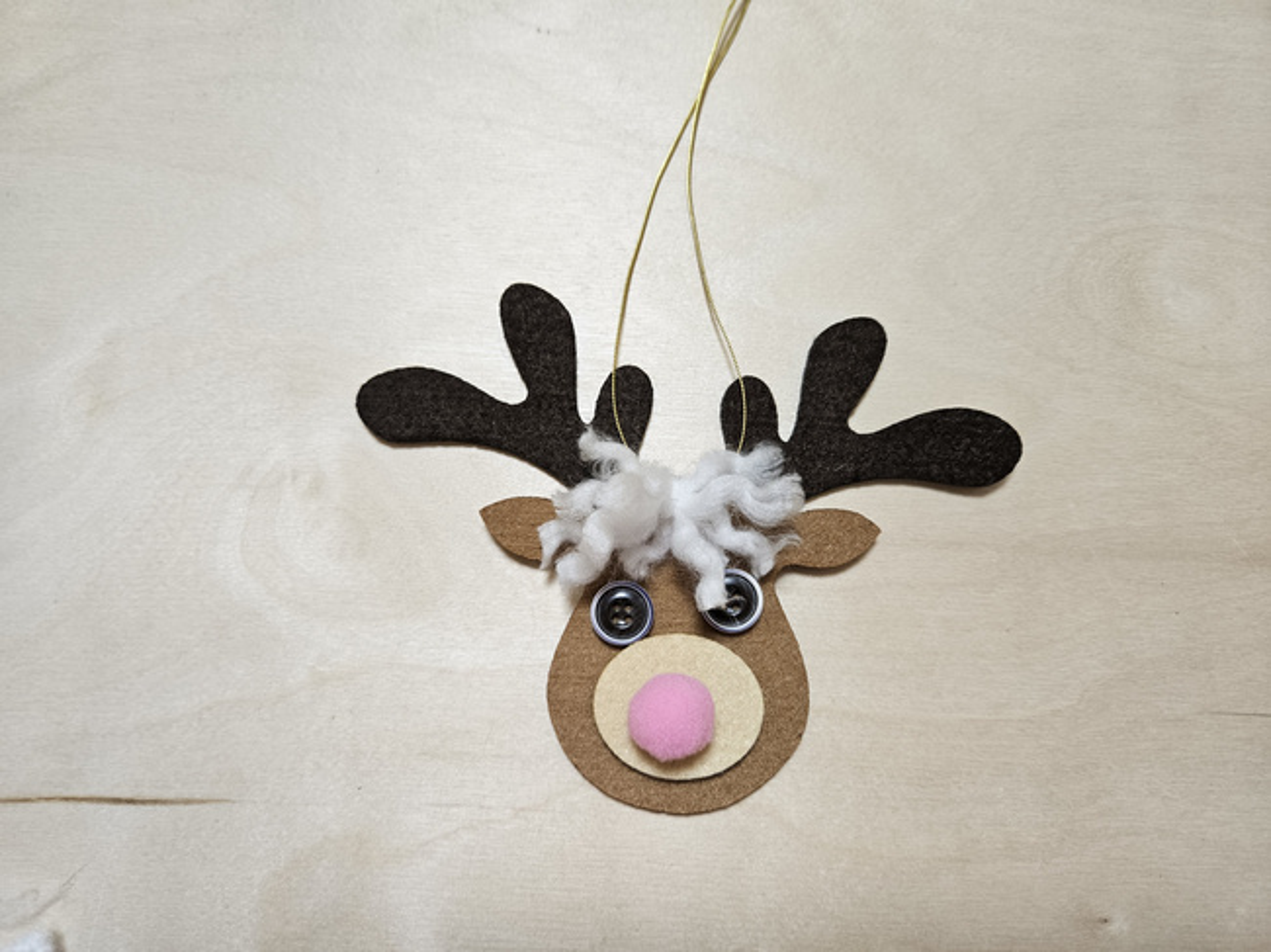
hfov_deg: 73.9
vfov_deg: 58.8
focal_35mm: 23
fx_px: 844
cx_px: 636
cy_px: 476
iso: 200
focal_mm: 5.4
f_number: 1.8
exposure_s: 1/180
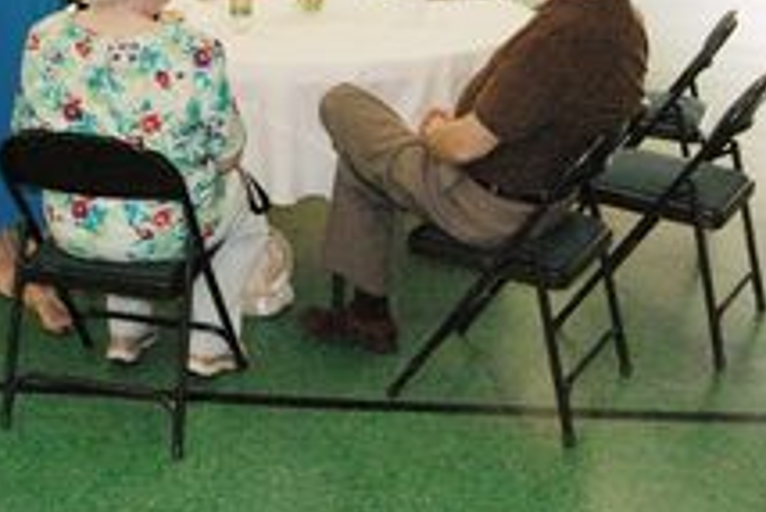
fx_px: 1192
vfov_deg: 23.8
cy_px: 86
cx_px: 183
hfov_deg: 34.8
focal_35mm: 56
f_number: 5
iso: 1600
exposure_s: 1/100
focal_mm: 20
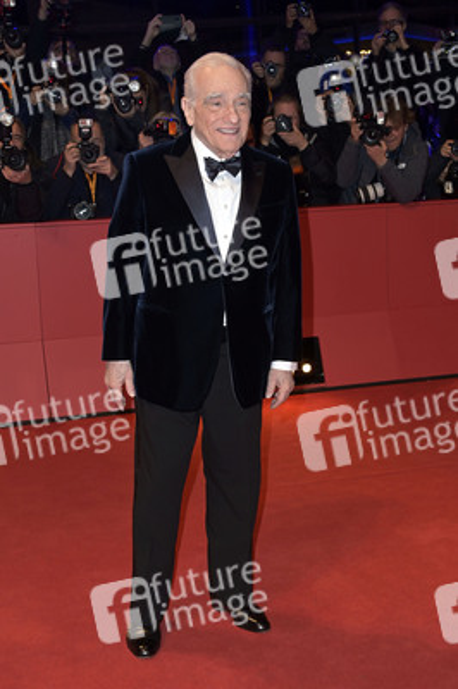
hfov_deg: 26.9
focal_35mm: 50
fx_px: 956
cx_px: 229
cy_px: 344
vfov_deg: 39.6
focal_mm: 50
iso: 1250
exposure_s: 1/250
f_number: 5.6
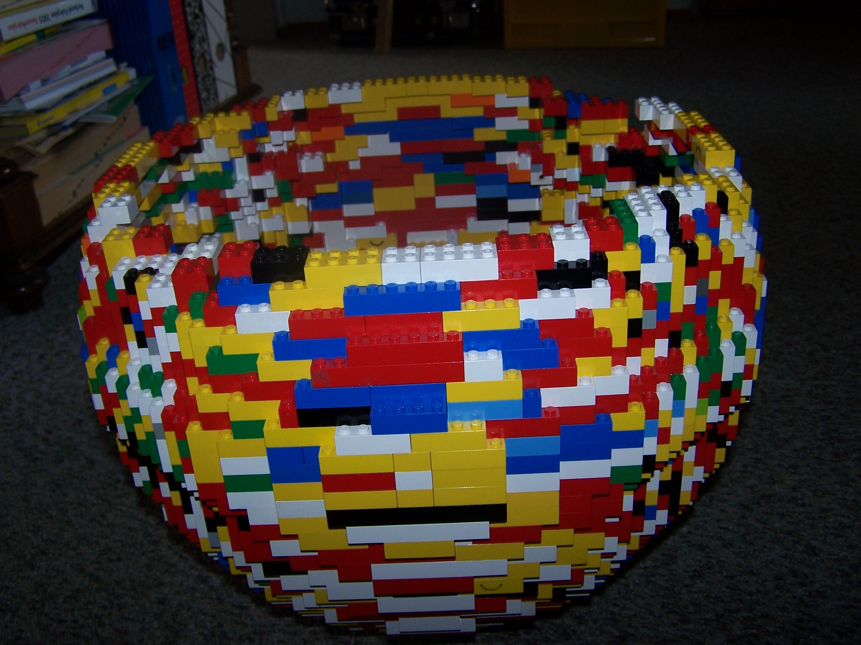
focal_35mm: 38
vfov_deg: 37.7
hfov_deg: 49.0
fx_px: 945
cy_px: 322
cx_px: 430
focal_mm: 6.3
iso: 80
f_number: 2.8
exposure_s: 1/60
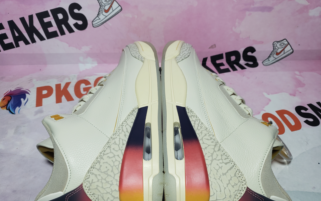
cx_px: 159
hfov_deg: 66.5
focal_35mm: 28
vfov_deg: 44.3
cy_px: 121
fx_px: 245
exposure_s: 1/715
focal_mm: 4.3
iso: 50
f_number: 1.5
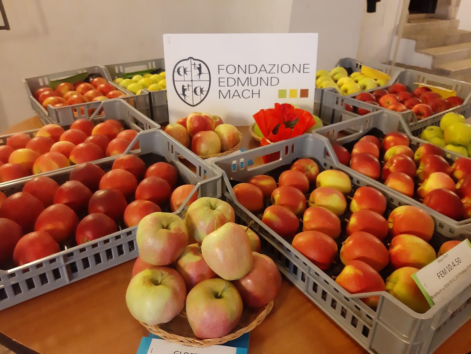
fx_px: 367
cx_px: 236
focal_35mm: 27
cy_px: 177
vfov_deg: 51.4
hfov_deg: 65.3
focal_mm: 3.93
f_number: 1.7
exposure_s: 1/25
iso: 500
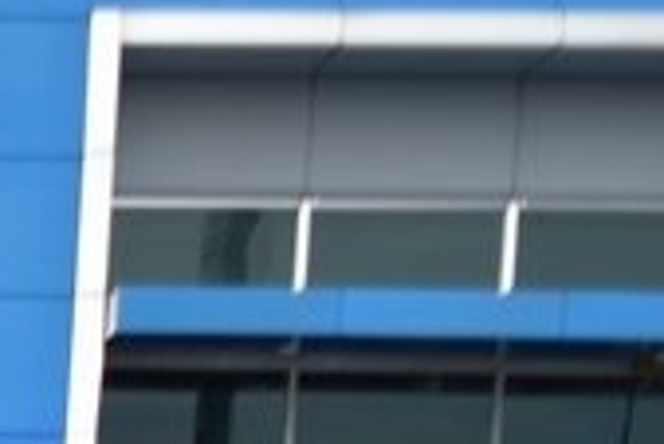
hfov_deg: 8.1
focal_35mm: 218
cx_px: -1314
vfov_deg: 5.9
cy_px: 1222
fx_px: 4024
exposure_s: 1/1600
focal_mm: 24
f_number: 4.5
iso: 100
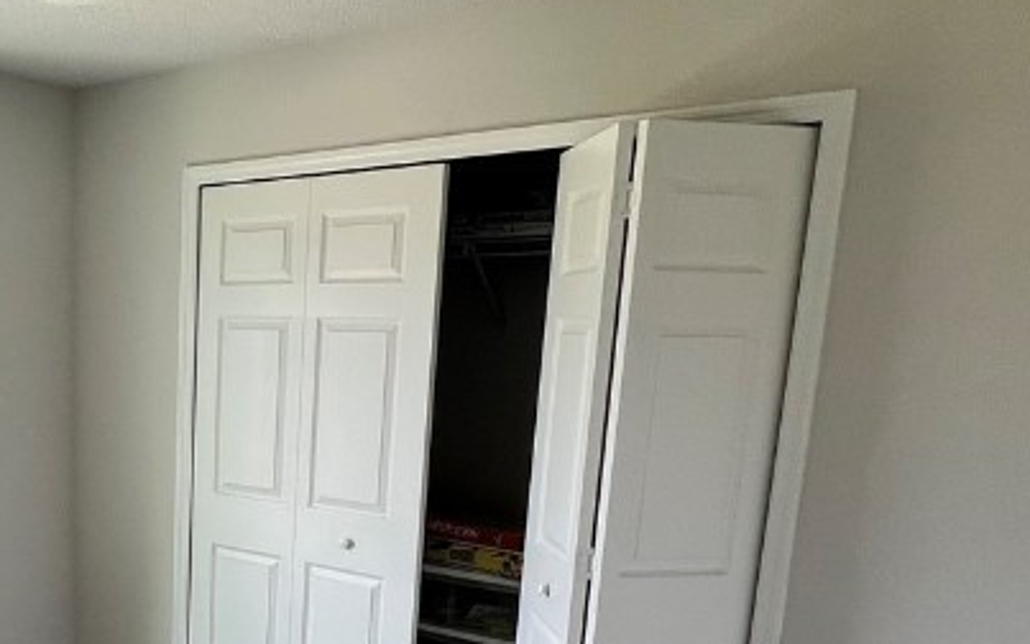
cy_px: 539
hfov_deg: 50.2
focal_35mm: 35
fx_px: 983
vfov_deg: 34.8
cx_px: 135
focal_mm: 1.57
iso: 50
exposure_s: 1/120
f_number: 1.8
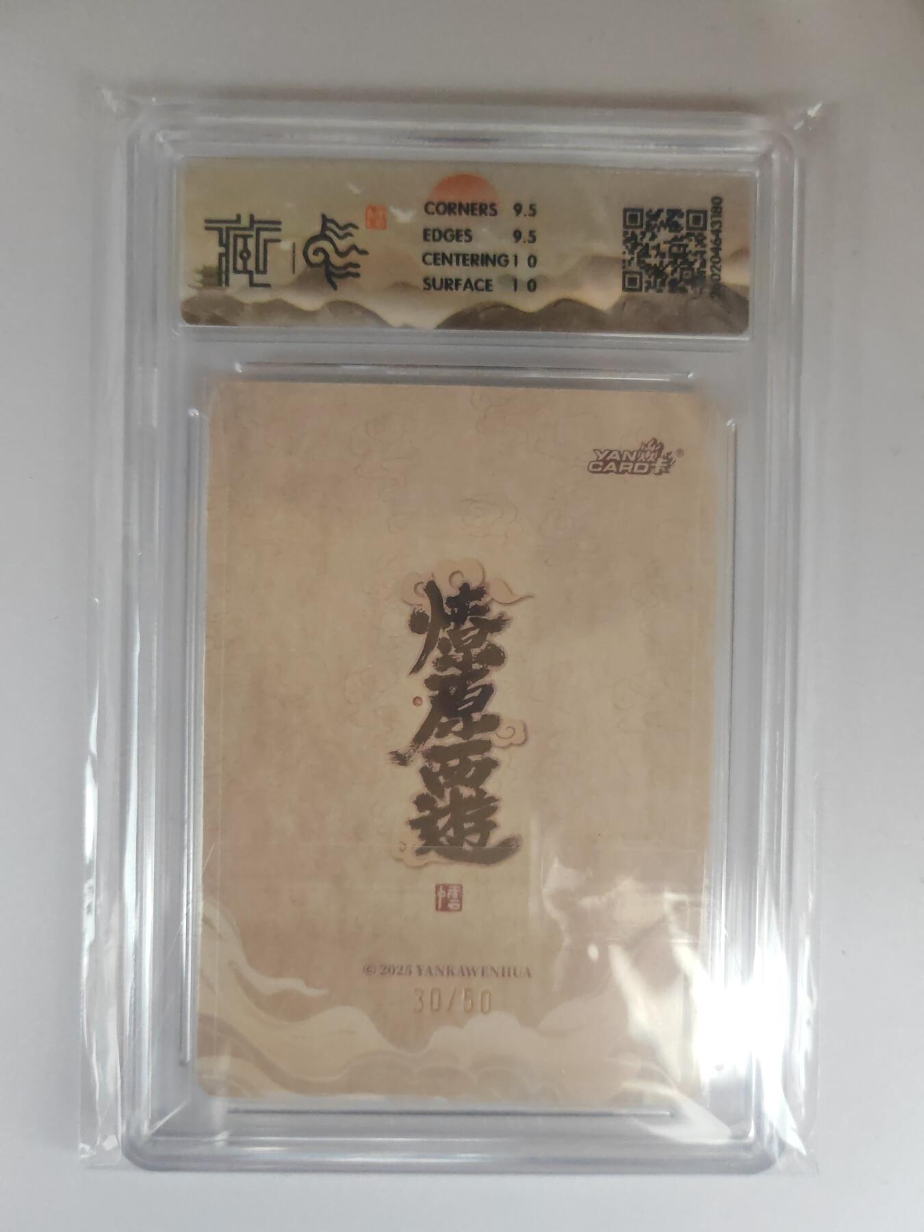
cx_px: 462
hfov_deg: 51.4
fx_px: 961
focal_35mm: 27
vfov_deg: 65.3
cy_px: 616
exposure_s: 1/33
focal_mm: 5.52
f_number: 1.95
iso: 1000
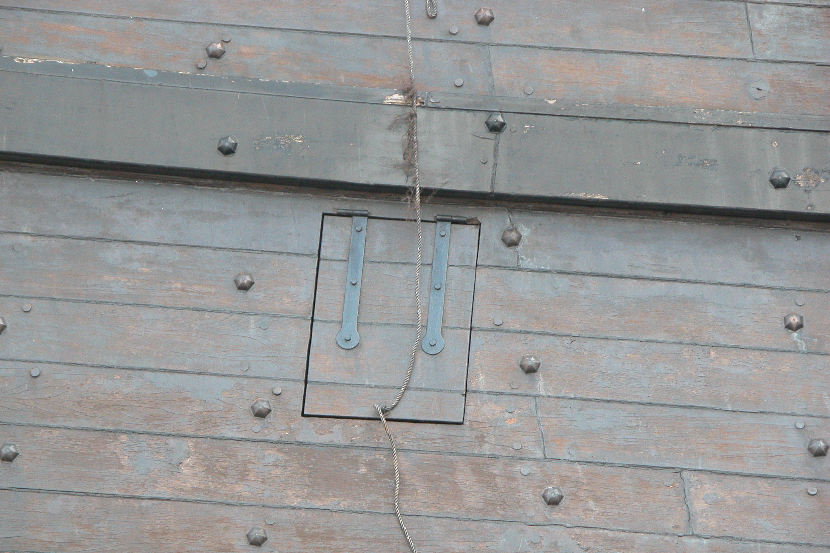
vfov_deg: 7.5
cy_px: 311
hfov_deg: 11.2
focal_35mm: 184
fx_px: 4242
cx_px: 414
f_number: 4.5
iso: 200
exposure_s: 1/215
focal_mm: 44.7
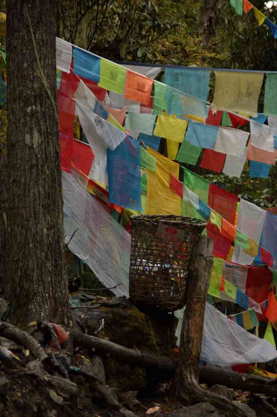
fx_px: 2082
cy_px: 208
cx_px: 138
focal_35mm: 180
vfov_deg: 11.4
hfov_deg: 7.6
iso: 100
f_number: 5.6
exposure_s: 1/125
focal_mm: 119.9
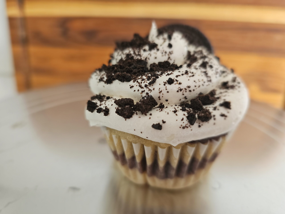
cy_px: 107
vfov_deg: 58.9
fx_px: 189
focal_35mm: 23
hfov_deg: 73.9
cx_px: 142
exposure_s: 1/67
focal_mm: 6.3
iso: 200
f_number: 1.7
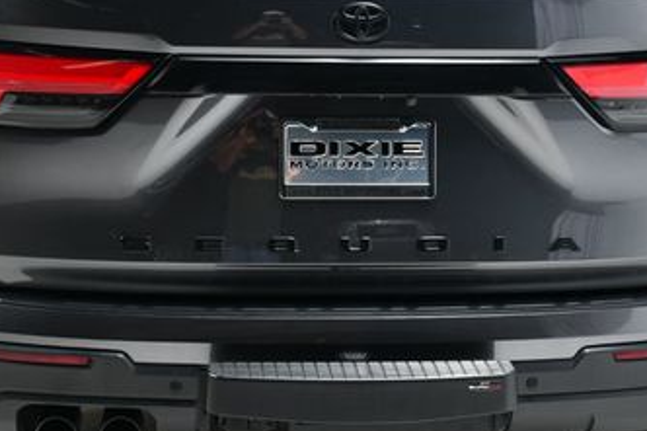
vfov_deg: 17.6
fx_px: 1383
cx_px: 325
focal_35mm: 77
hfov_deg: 26.3
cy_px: 127
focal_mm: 27
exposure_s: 1/160
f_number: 9
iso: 100
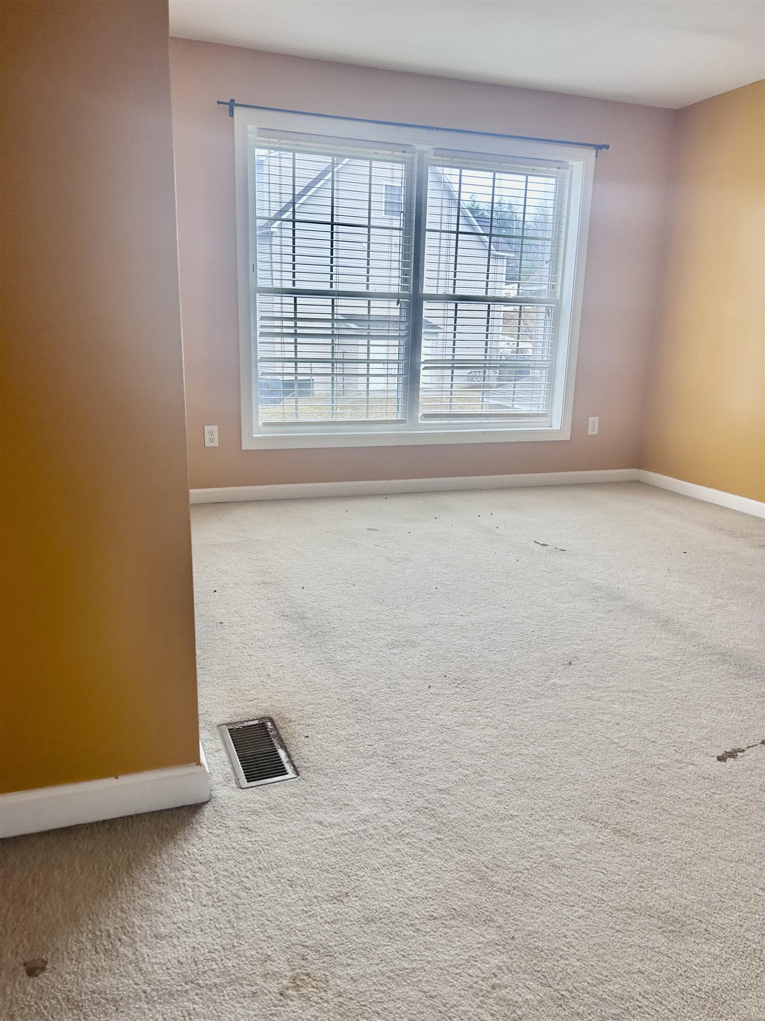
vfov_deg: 67.3
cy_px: 510
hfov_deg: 53.1
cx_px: 382
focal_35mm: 26
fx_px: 766
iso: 64
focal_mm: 5.7
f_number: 1.5
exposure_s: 1/121
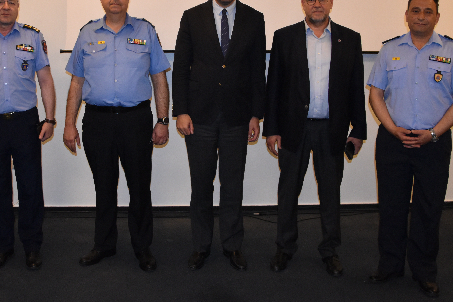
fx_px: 1004
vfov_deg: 17.1
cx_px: 172
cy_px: 90
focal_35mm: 80
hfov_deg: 25.4
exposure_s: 1/80
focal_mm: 35
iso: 1600
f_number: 4.5
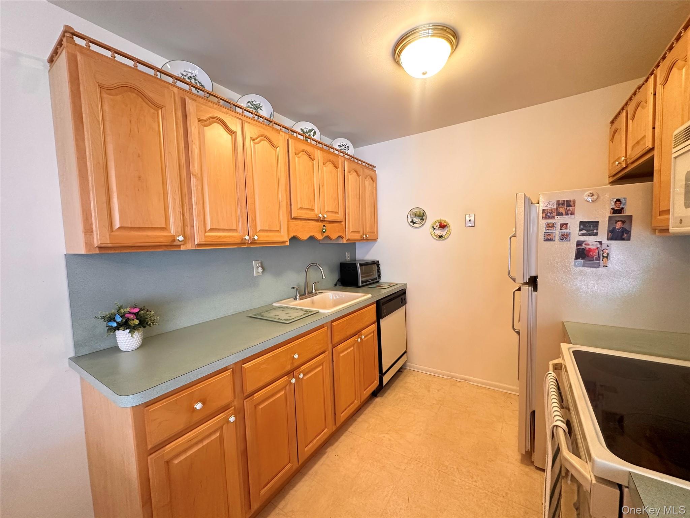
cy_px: 259
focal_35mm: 14
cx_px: 345
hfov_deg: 102.1
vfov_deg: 85.7
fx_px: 279
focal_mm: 2.22
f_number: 2.2
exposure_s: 1/60
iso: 250
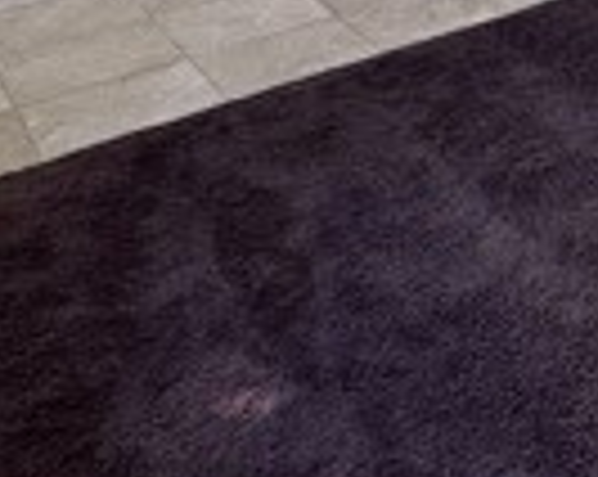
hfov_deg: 22.8
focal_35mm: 66
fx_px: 1166
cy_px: -464
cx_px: 922
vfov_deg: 17.2
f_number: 2.2
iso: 200
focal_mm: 2.22
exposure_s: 1/120
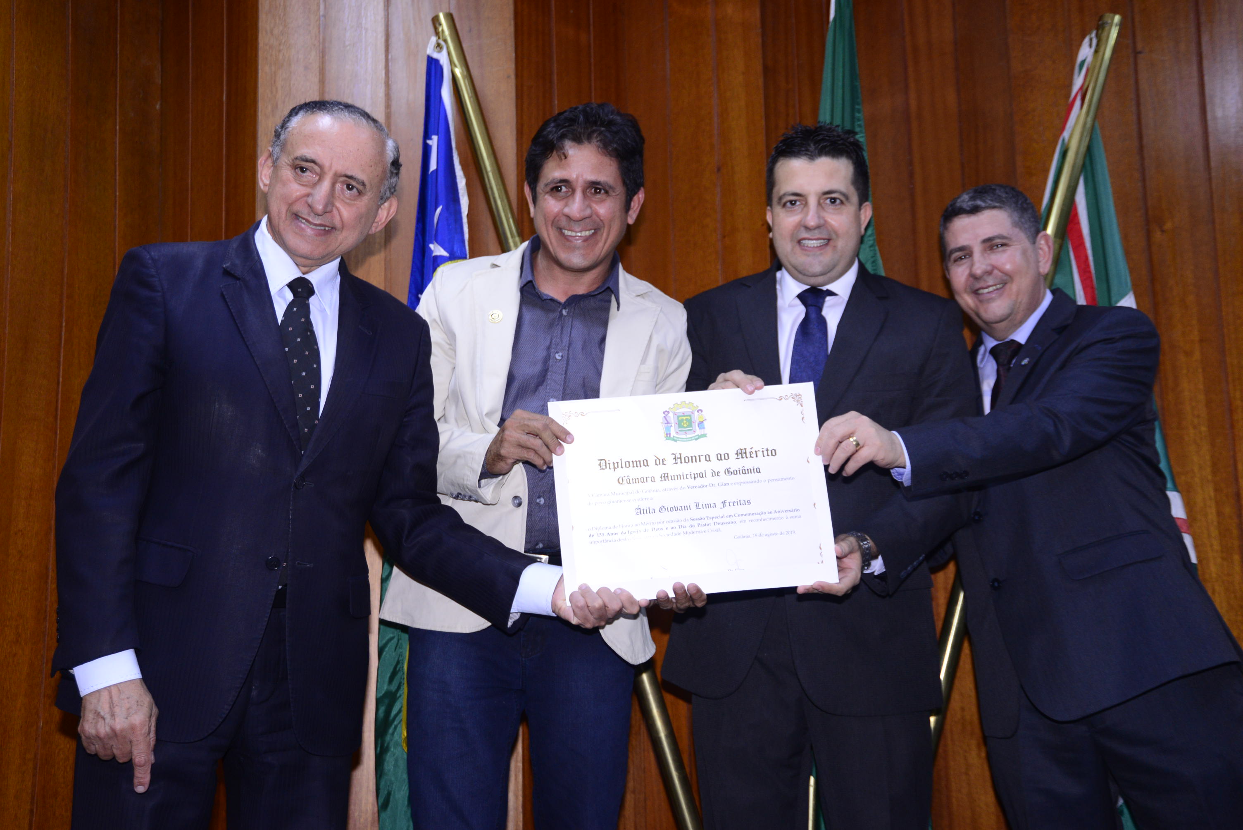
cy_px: 415
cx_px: 622
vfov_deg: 28.1
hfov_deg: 41.1
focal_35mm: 48
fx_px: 1658
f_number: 4.8
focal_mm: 48
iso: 1600
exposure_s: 1/80
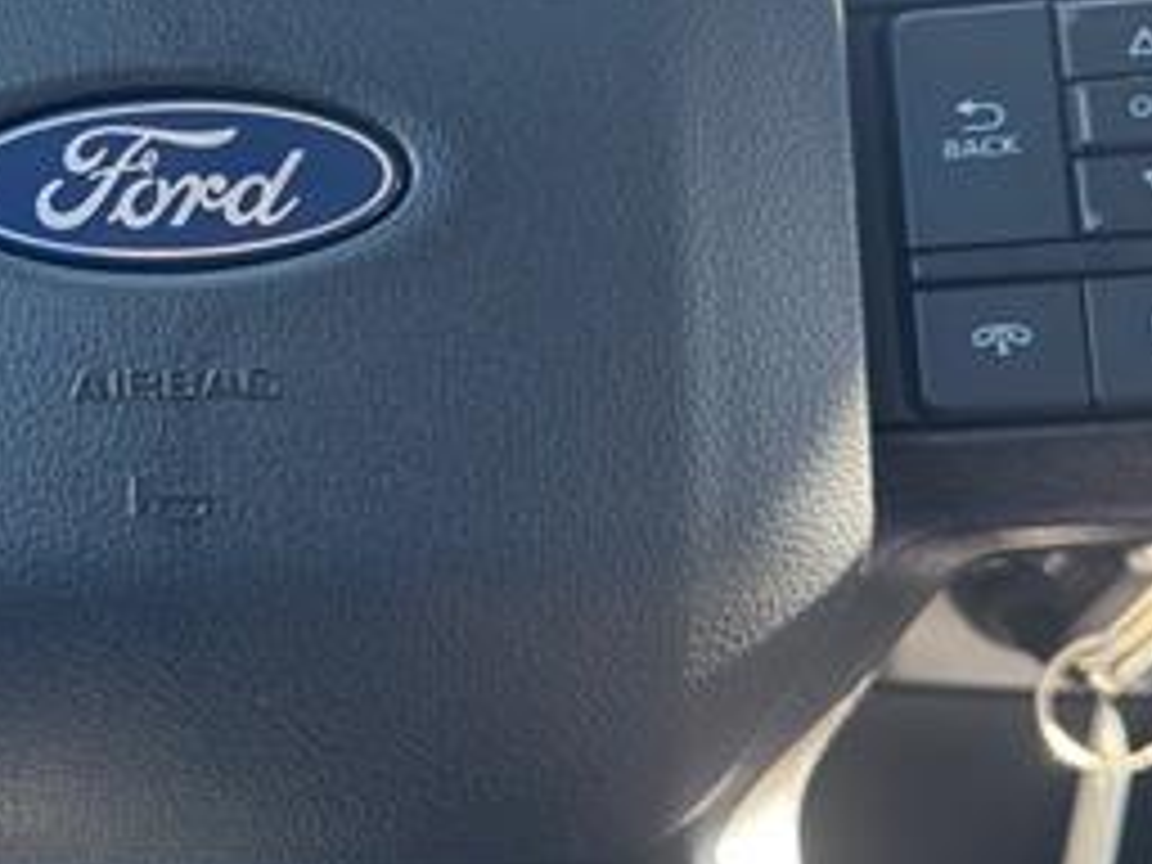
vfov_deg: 24.3
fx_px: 1997
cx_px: 180
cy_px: 261
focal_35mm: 60
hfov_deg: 31.1
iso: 125
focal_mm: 6.76
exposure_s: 1/121
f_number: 1.78
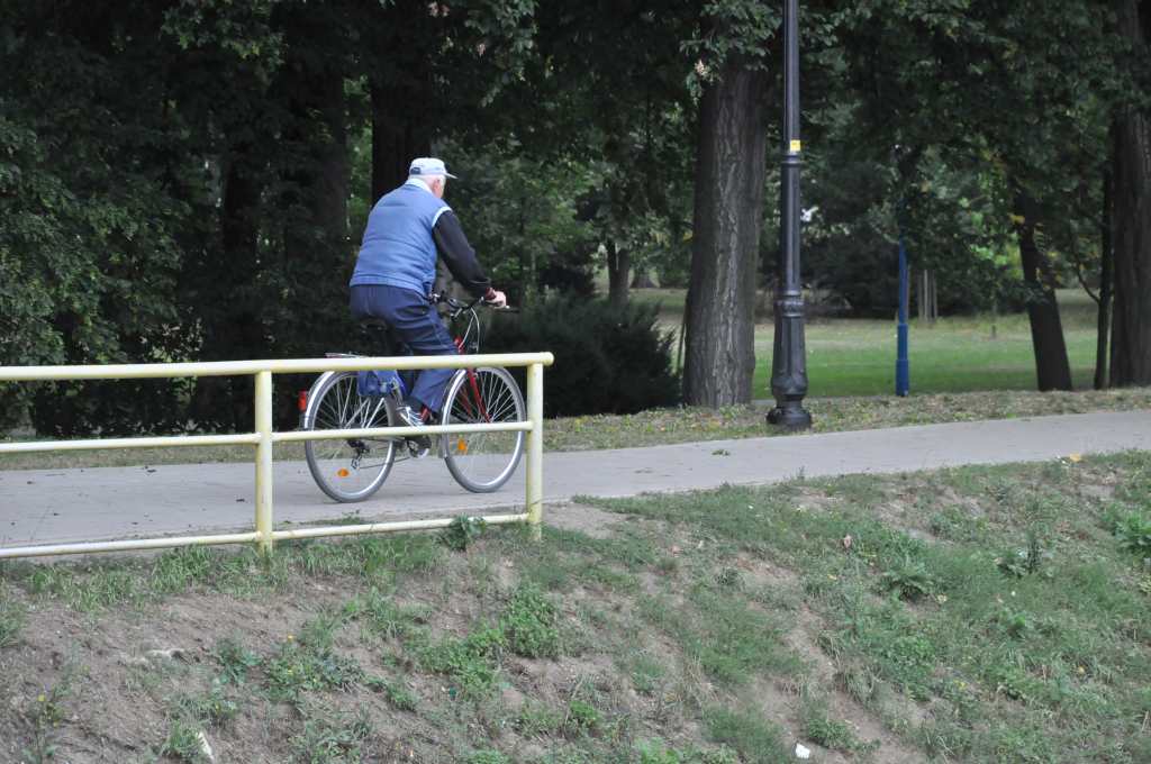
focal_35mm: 158
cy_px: 382
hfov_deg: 13.1
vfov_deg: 8.7
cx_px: 576
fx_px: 5029
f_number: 7.1
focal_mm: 105
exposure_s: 1/800
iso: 2000
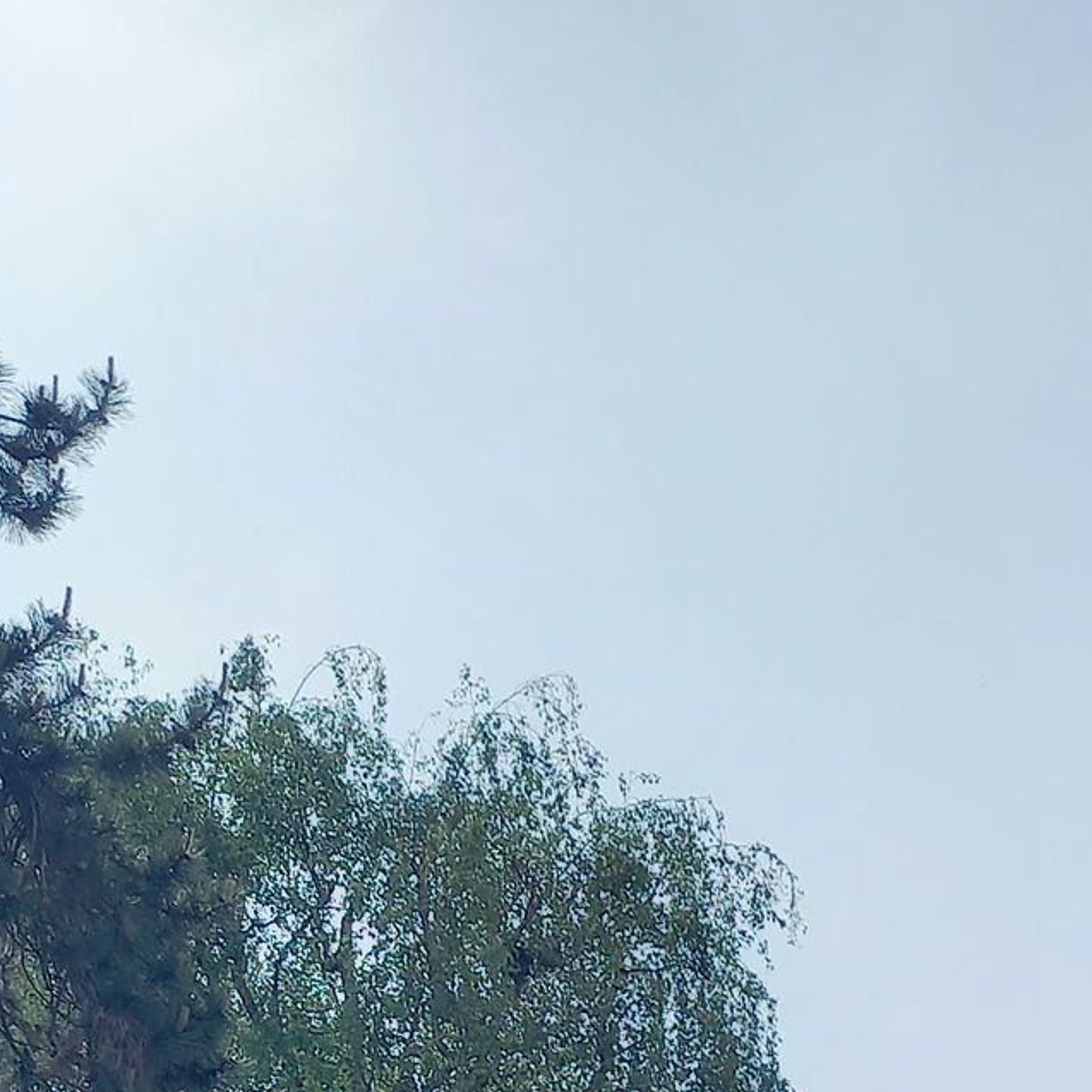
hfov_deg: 22.3
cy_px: 1763
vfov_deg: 19.5
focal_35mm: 74
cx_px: 1128
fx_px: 2641
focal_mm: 4.65
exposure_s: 1/921
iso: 50
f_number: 1.8
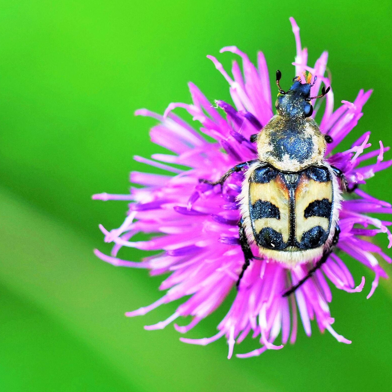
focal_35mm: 1084
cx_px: 277
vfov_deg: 1.6
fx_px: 13888
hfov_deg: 1.6
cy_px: 204
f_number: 8
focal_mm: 400
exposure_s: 1/100
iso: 800
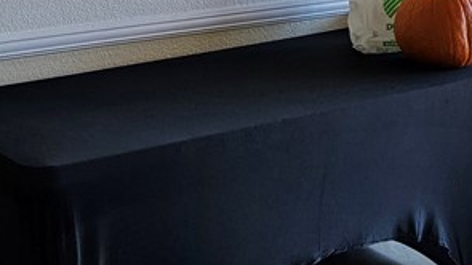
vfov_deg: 13.7
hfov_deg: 24.3
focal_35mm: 87
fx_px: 1089
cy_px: -11
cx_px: 146
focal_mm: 5.4
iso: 160
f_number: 1.8
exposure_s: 1/120
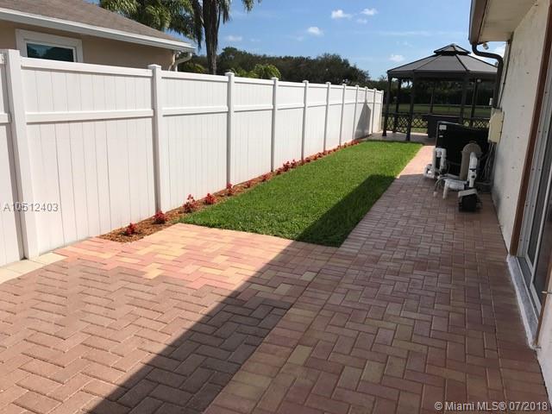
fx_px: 446
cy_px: 207
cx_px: 276
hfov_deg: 63.4
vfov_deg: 49.7
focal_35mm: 28
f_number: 1.8
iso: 20
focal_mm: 3.99
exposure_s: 1/6410
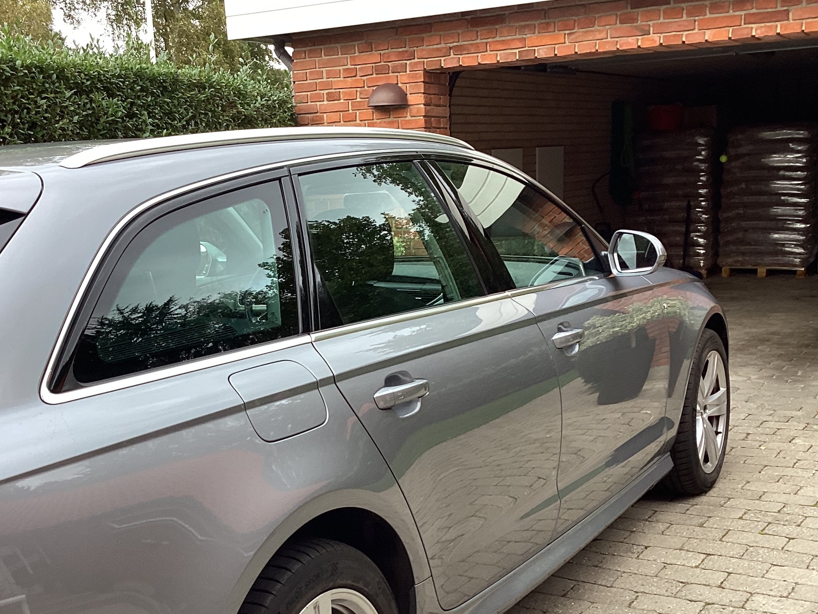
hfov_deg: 40.3
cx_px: 342
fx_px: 1111
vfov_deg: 30.6
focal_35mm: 47
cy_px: 412
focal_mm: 3.3
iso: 64
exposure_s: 1/60
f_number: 2.4
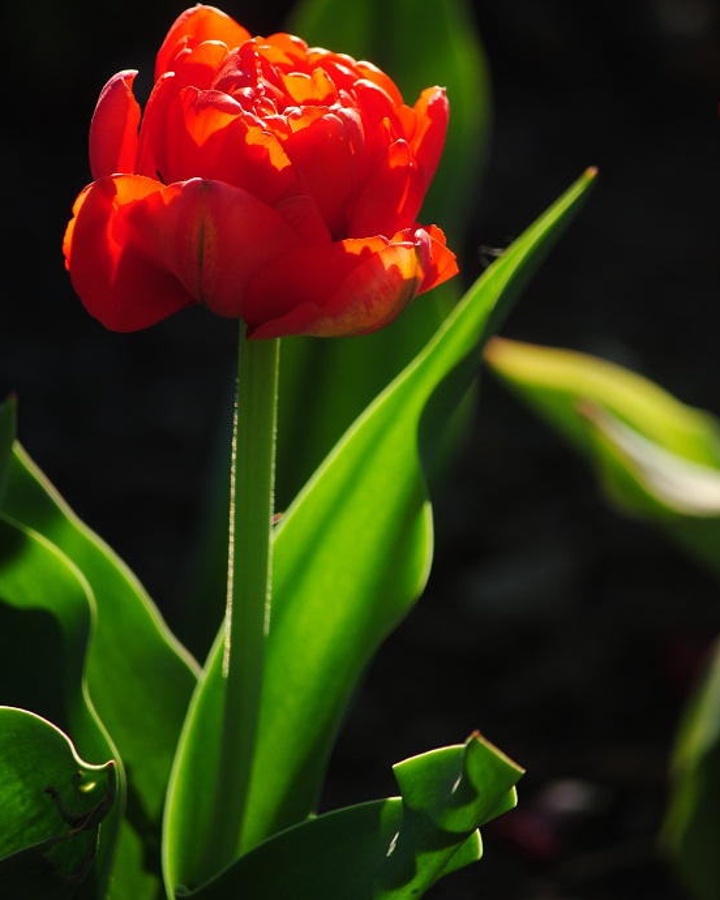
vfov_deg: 3.8
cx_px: 359
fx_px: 13531
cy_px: 425
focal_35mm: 508
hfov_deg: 3.0
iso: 100
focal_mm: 300
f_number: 5.6
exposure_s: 1/100
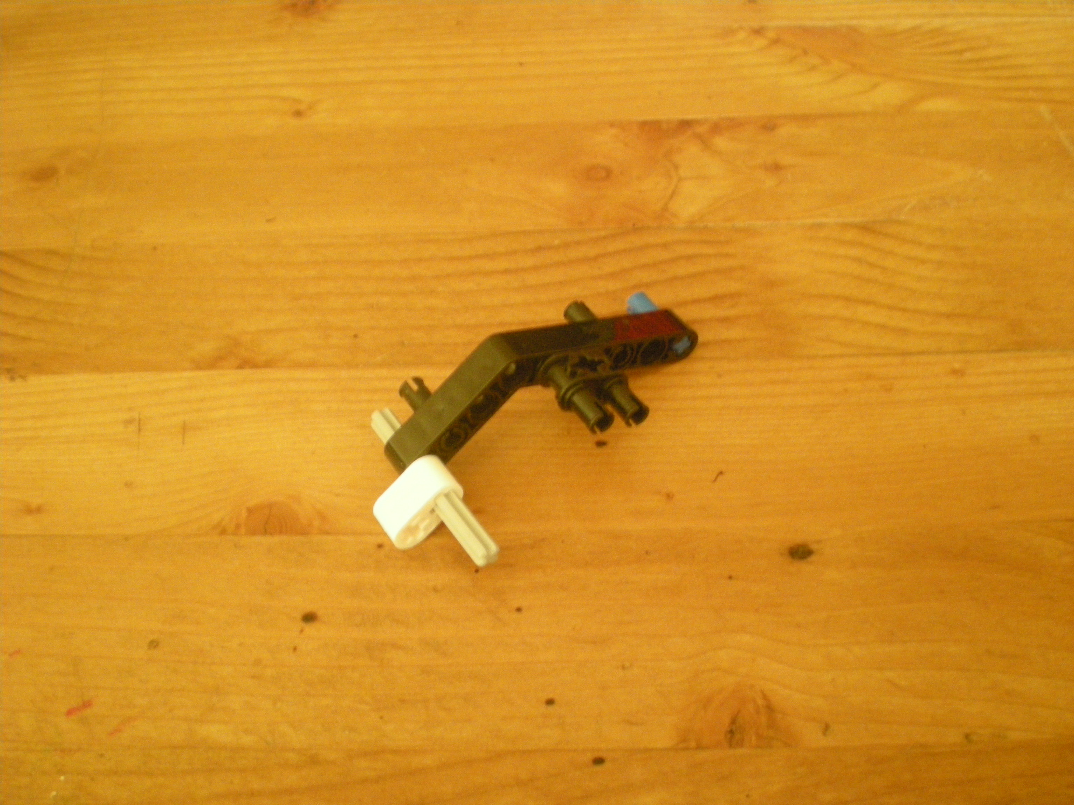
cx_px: 537
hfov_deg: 49.0
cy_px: 402
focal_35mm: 38
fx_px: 1179
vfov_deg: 37.7
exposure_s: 1/8
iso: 401
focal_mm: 6.3
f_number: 3.1
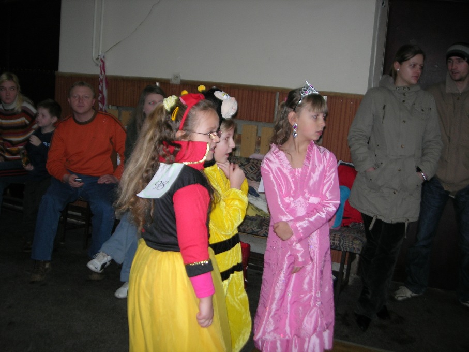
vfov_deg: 37.7
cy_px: 176
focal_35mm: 38
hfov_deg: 49.0
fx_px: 515
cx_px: 234
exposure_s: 1/60.1
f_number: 2.8
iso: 64
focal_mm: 7.8
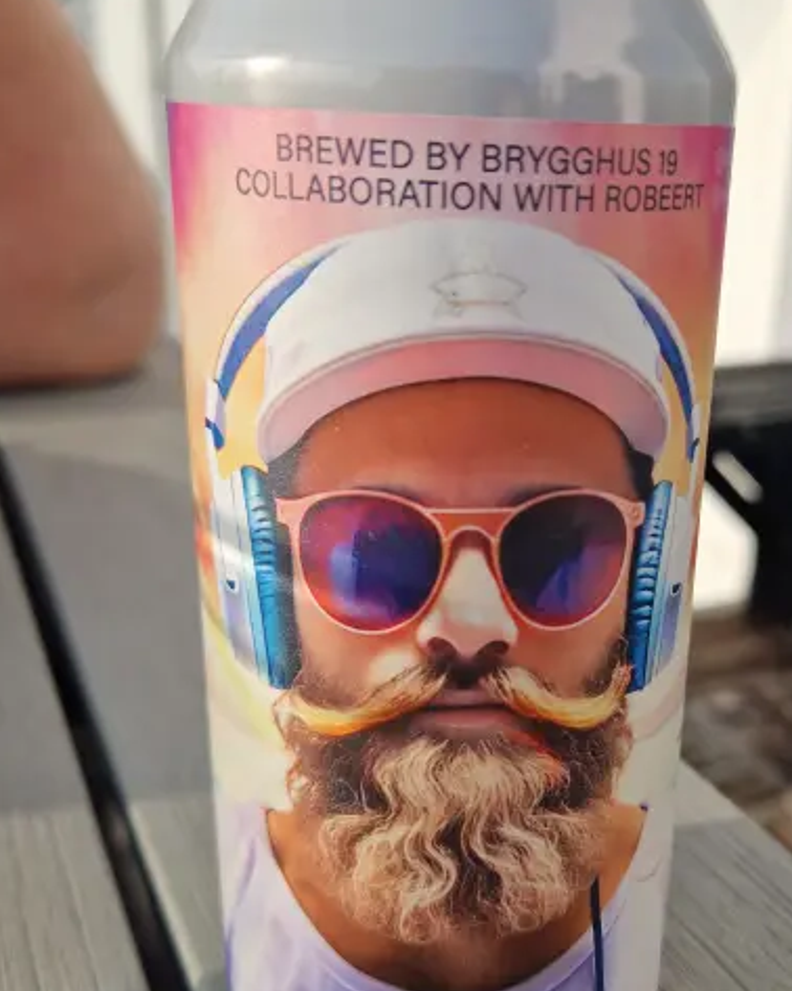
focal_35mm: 38
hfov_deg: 38.6
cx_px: 545
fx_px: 1114
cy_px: 564
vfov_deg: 47.8
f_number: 1.8
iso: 50
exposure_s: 1/10309
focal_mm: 5.4
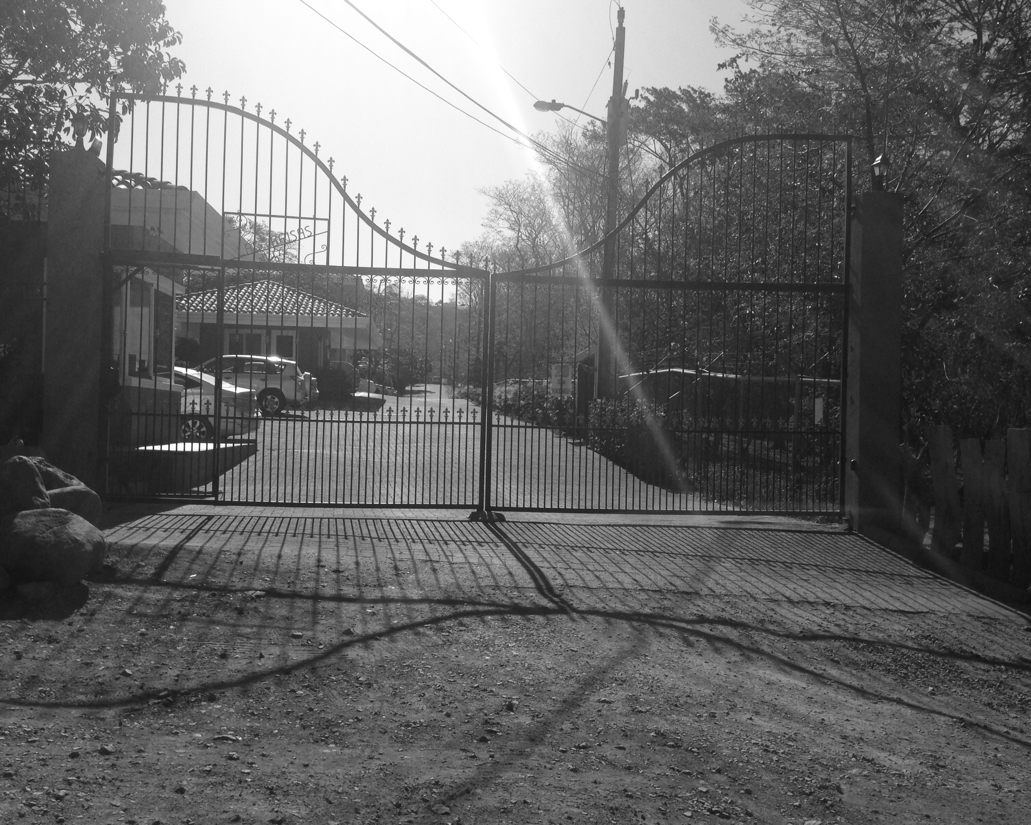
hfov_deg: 51.5
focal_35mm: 35
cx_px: 526
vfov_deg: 42.2
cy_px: 412
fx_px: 1068
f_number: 2.4
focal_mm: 4.12
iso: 50
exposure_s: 1/3012
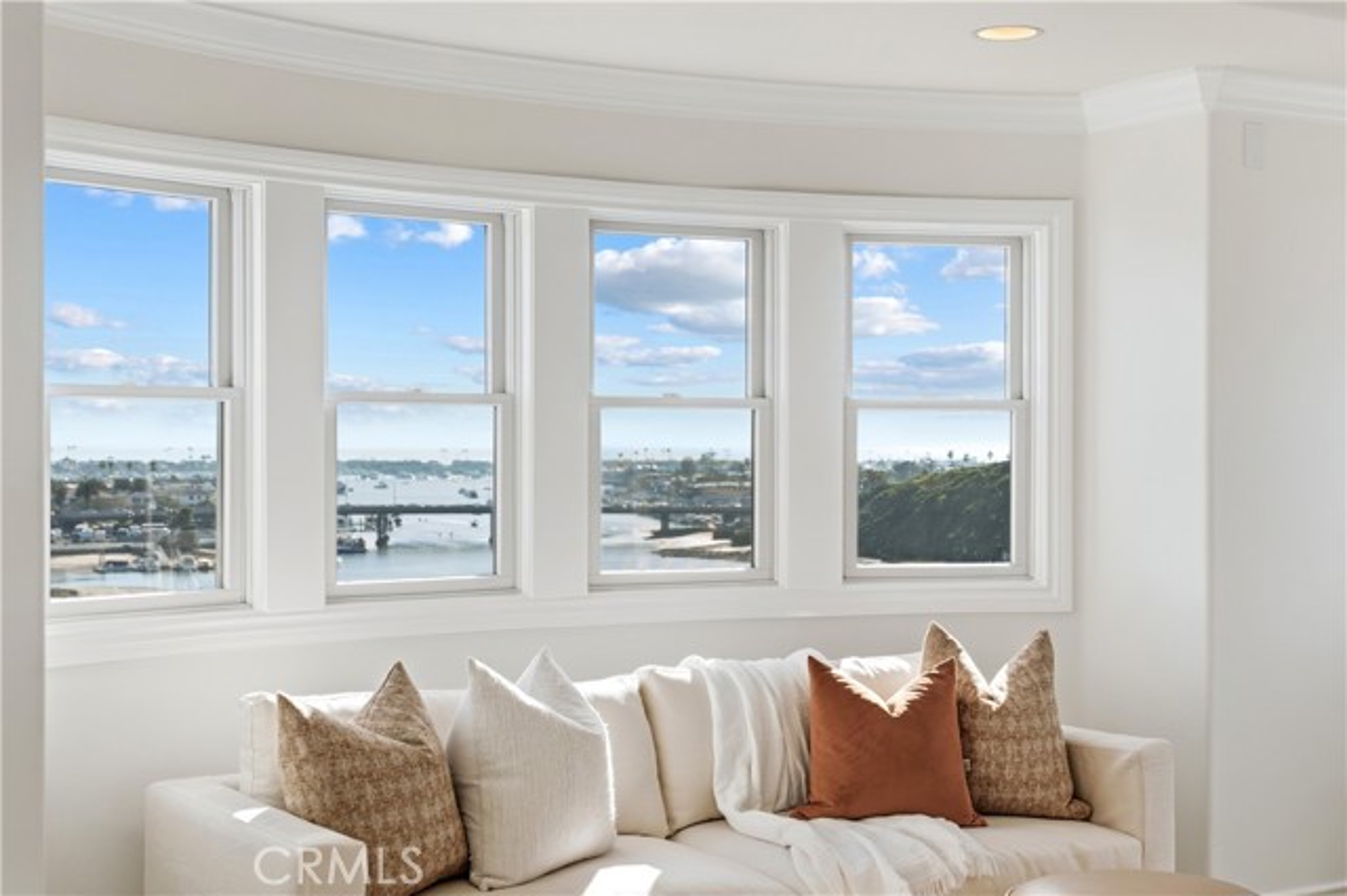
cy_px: 448
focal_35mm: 52
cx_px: 674
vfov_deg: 26.0
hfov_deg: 38.2
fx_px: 1945
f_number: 4.5
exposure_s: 1/8000
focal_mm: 35
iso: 100
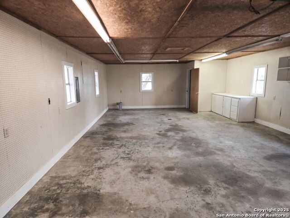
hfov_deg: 73.9
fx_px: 193
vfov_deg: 58.9
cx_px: 145
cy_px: 109
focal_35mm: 23
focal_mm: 5.4
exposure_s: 1/40
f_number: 1.8
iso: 100
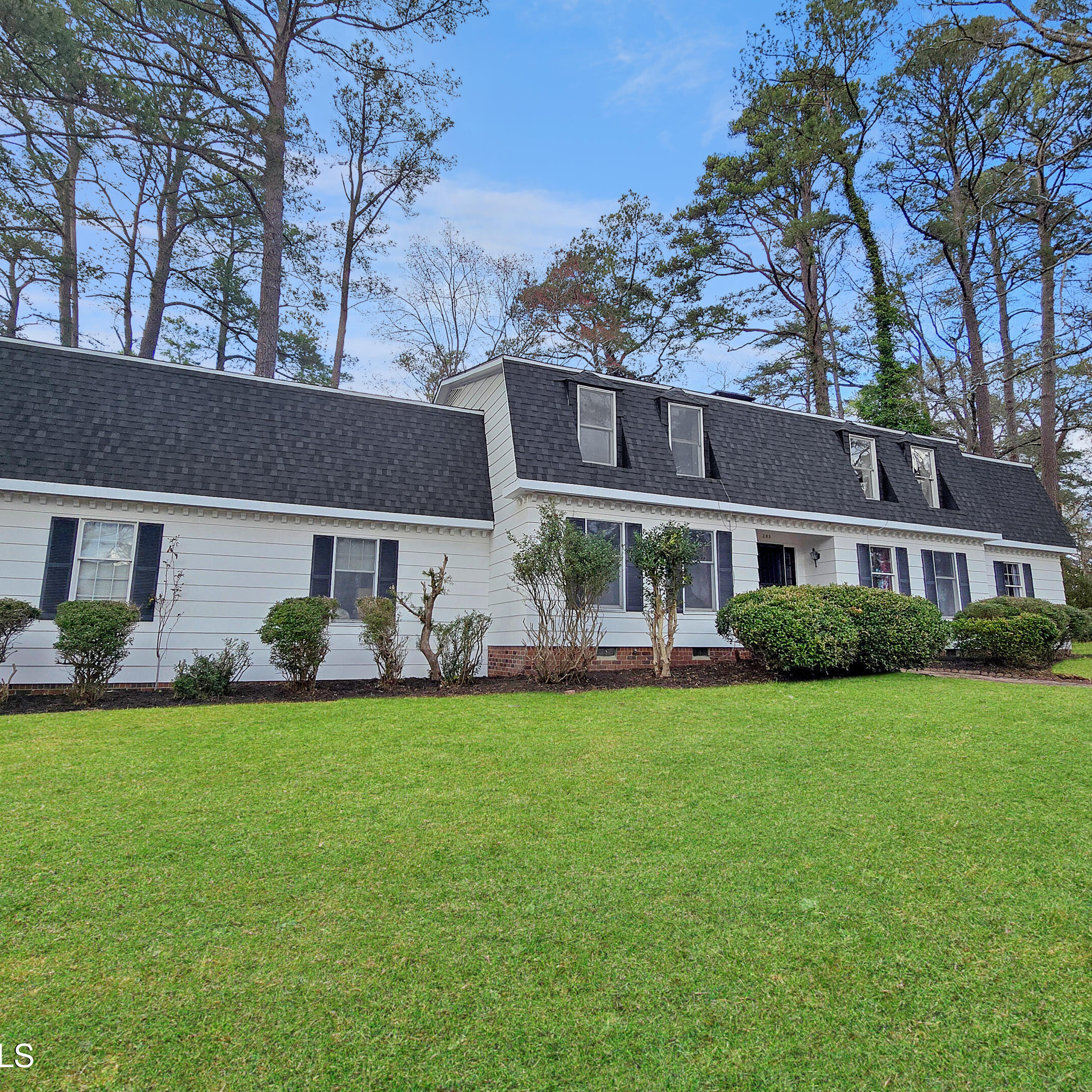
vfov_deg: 87.4
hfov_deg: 87.4
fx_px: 571
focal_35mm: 16
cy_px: 538
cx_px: 552
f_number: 2.2
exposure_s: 1/748
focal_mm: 2.2
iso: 50
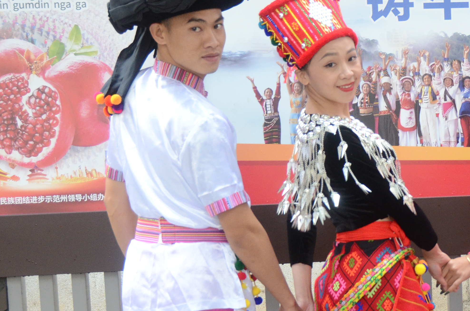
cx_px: 471
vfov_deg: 14.0
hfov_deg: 20.4
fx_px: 1264
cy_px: 241
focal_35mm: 97
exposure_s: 1/200
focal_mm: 26
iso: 1100
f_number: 4.5
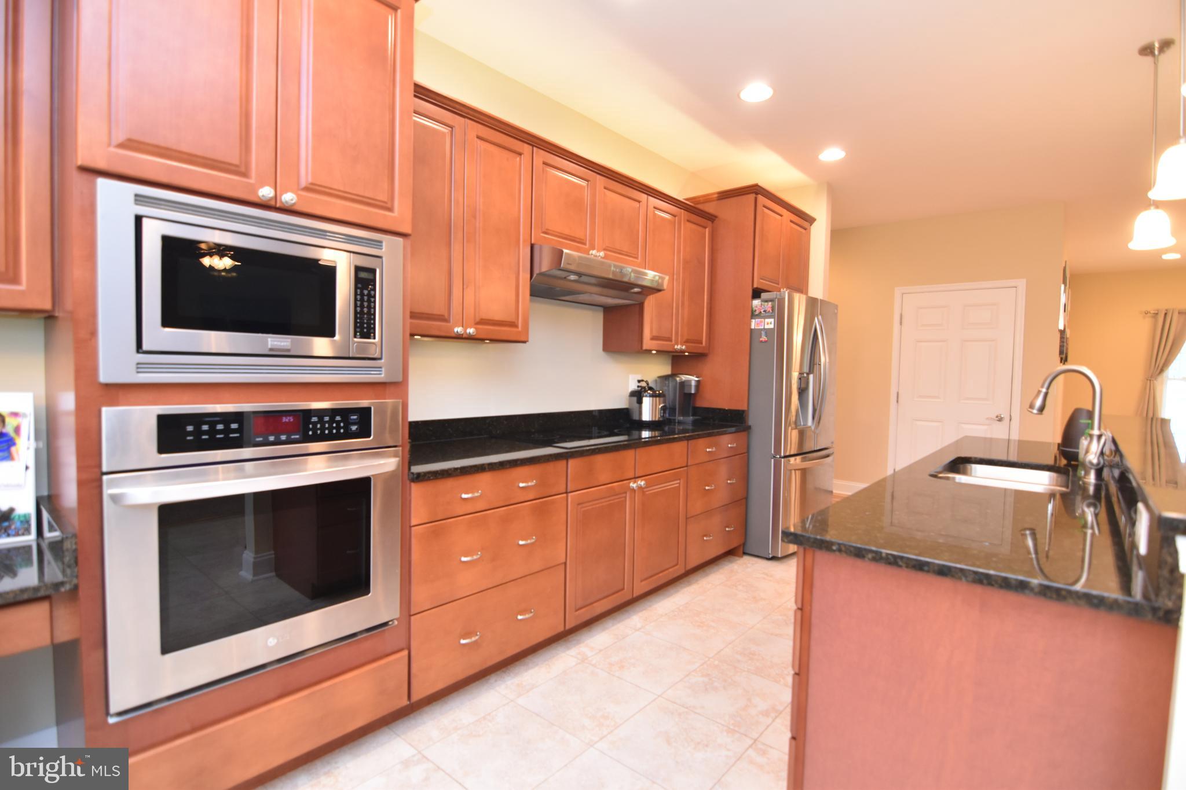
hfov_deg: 95.0
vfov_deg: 72.0
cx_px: 593
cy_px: 395
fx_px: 543
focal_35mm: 16
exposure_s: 1/60
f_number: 3.2
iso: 800
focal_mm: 11
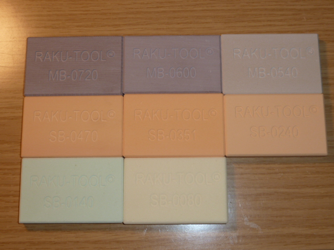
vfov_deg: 28.0
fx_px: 502
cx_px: 167
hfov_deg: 36.8
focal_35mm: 52
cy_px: 125
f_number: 3.8
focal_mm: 8.5
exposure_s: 1/30
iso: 100
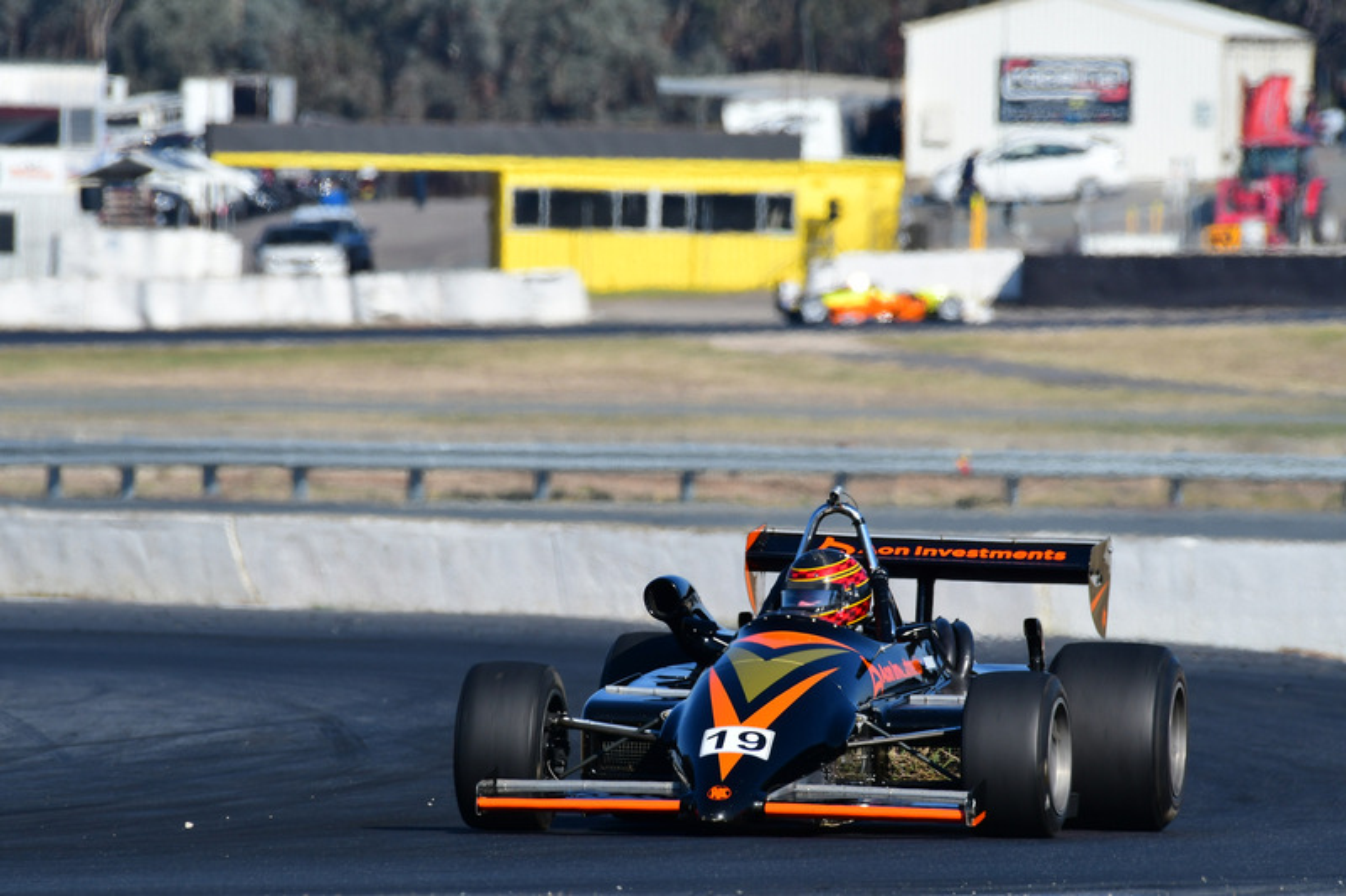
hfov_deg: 2.9
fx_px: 26913
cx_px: 673
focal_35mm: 720
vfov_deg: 1.9
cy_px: 448
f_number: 10
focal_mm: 480
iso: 320
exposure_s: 1/640
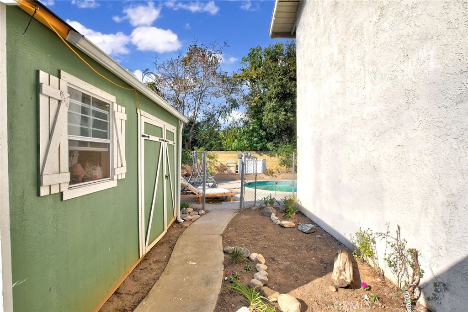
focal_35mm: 15
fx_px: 195
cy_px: 156
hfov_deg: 100.4
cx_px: 234
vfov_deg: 77.3
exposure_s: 1/1000
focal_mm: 10
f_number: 16
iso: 1250
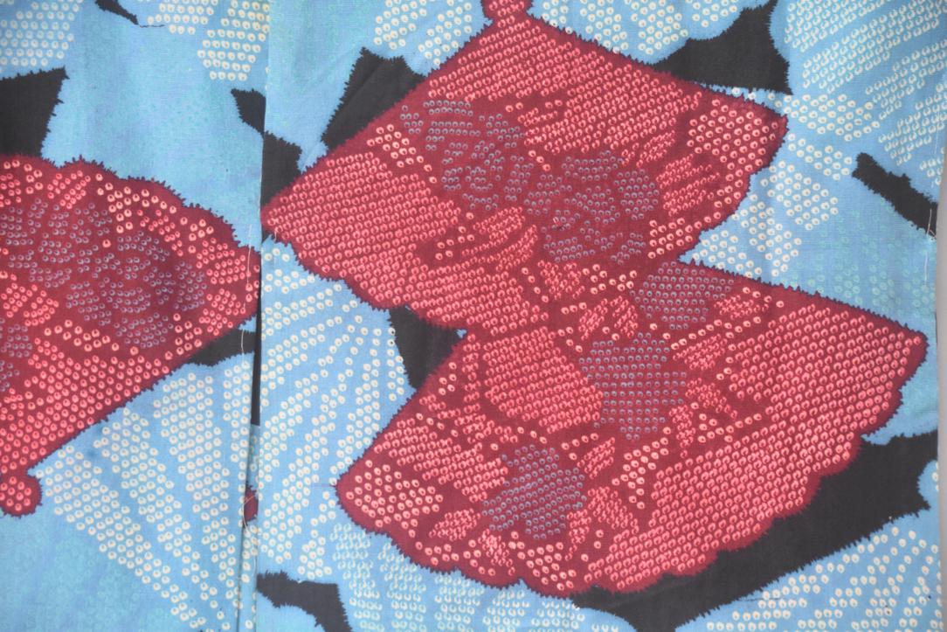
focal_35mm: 112
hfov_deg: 18.2
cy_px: 316
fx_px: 2960
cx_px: 474
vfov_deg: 12.2
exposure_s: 1/60
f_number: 5.3
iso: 3200
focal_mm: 75
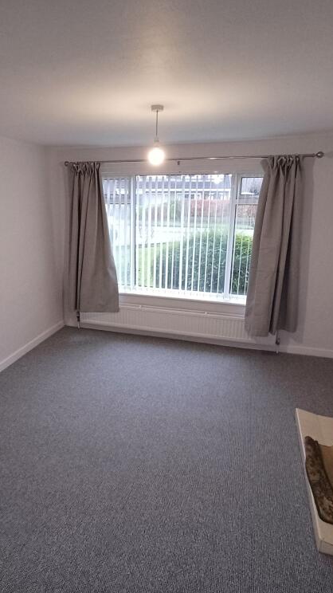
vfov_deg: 76.3
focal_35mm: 24
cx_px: 115
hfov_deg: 47.0
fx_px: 377
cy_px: 293
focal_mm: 1.64
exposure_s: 1/33
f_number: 2.2
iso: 200
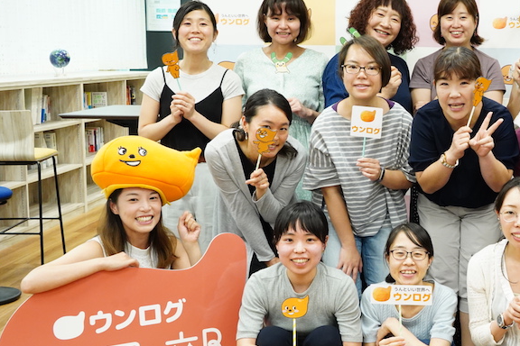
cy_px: 170
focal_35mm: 59
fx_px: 852
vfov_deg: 23.0
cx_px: 441
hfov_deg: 32.7
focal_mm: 34
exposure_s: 1/40
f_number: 9
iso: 4000
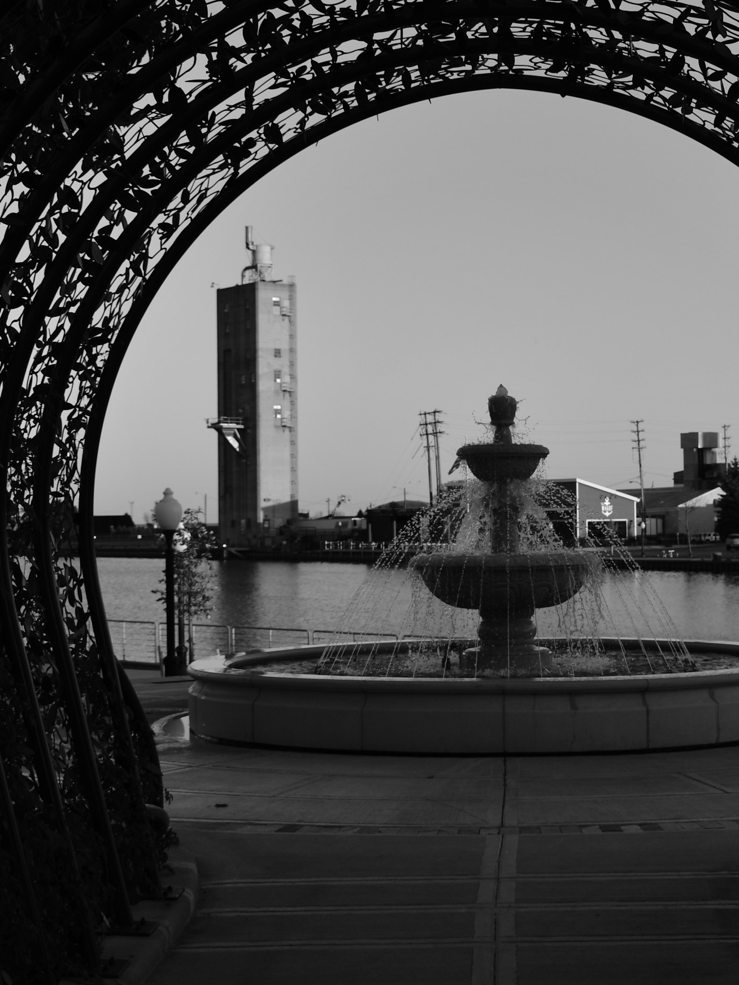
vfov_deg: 29.4
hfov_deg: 22.1
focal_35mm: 66
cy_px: 491
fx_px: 1879
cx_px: 511
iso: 125
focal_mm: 29
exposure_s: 1/400
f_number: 5
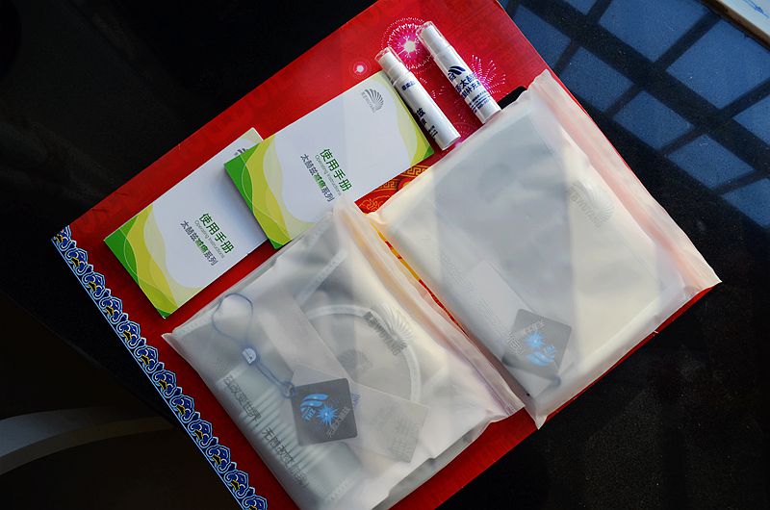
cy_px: 255
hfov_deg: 62.0
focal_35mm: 30
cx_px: 385
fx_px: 640
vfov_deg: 43.4
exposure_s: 1/125
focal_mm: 20
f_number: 5.6
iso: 320
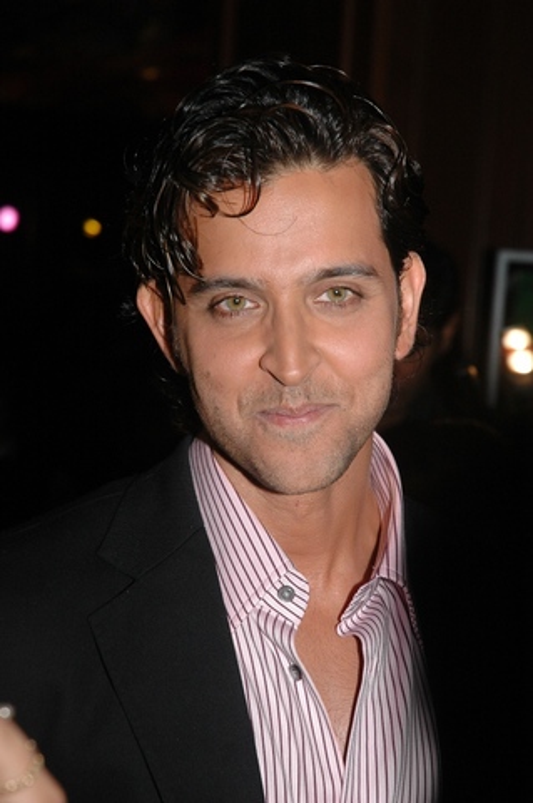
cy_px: 402
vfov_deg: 19.5
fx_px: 2337
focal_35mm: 105
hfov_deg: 13.0
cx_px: 266
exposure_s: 1/125
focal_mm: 70
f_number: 6.3
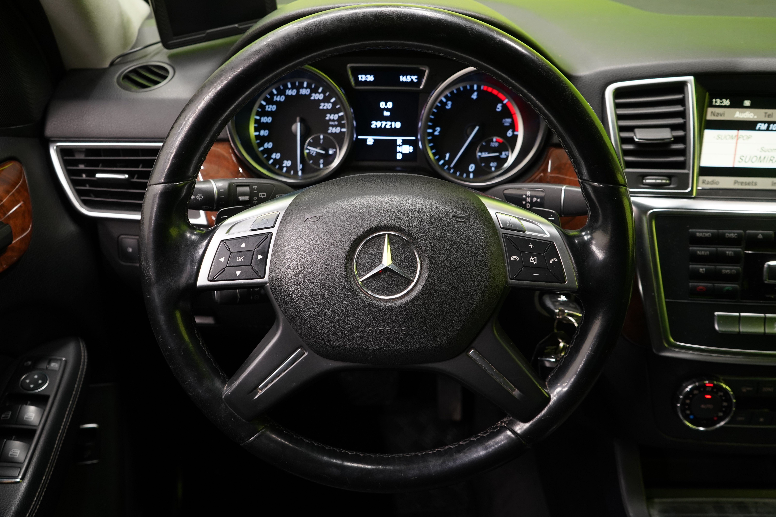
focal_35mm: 31
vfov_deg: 42.3
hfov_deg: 60.3
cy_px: 258
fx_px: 668
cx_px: 388
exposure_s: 1/20
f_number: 5.6
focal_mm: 31
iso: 1250
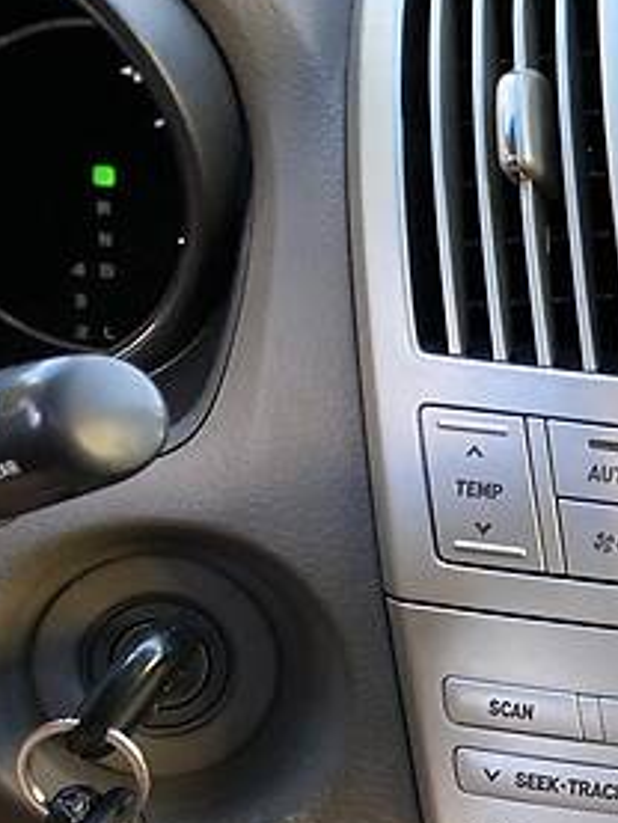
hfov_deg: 16.5
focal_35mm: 75
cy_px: 567
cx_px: 1105
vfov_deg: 25.8
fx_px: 1784
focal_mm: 4.2
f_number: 1.8
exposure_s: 1/121
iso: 125
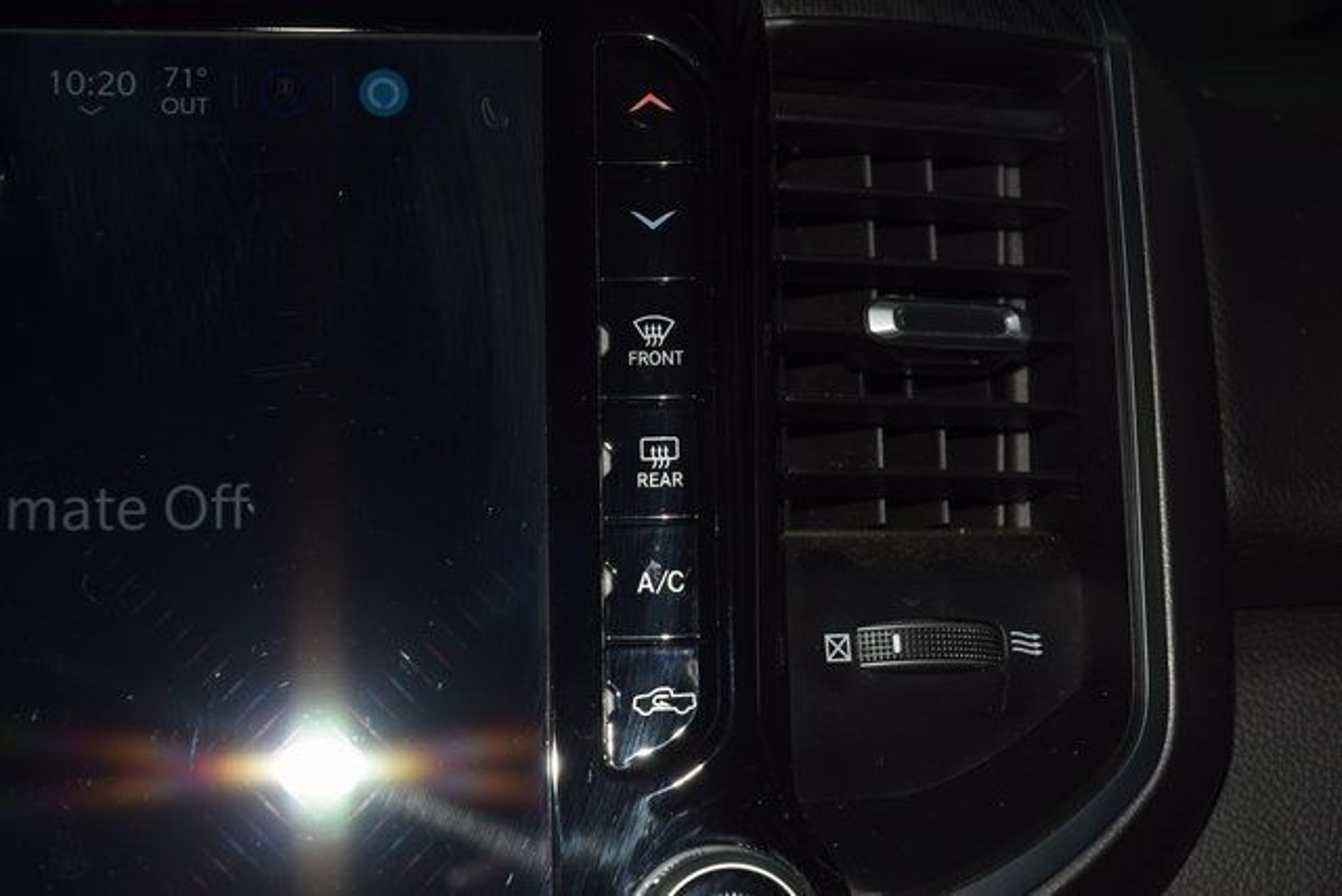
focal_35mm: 105
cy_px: 448
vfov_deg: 13.0
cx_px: 671
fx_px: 3915
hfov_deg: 19.5
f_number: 8
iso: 100
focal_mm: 70
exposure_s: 1/125
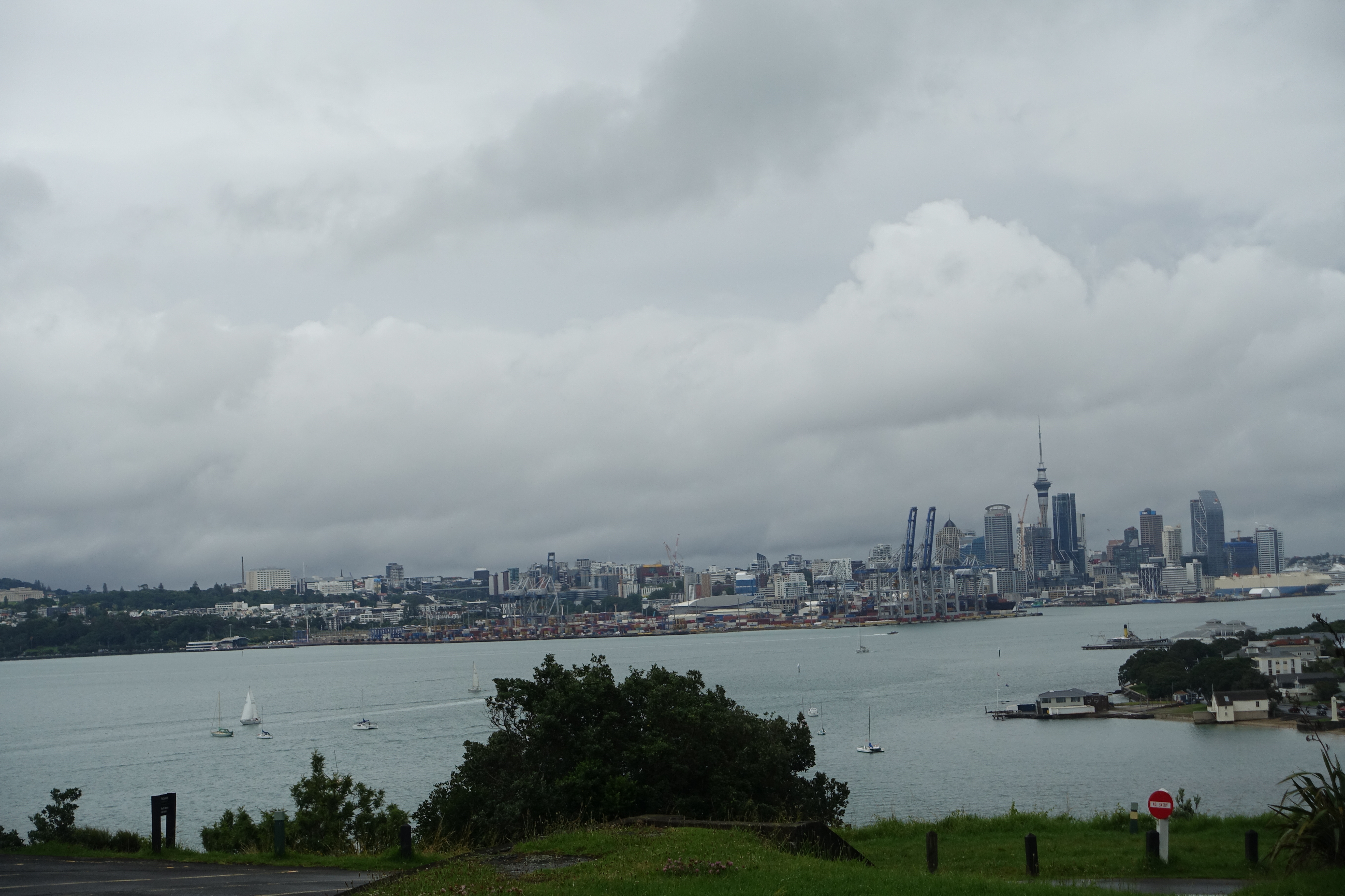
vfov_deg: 19.5
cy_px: 448
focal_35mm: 70
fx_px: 2615
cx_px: 672
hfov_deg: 28.8
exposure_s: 1/200
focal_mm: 25.7
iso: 160
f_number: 5.6
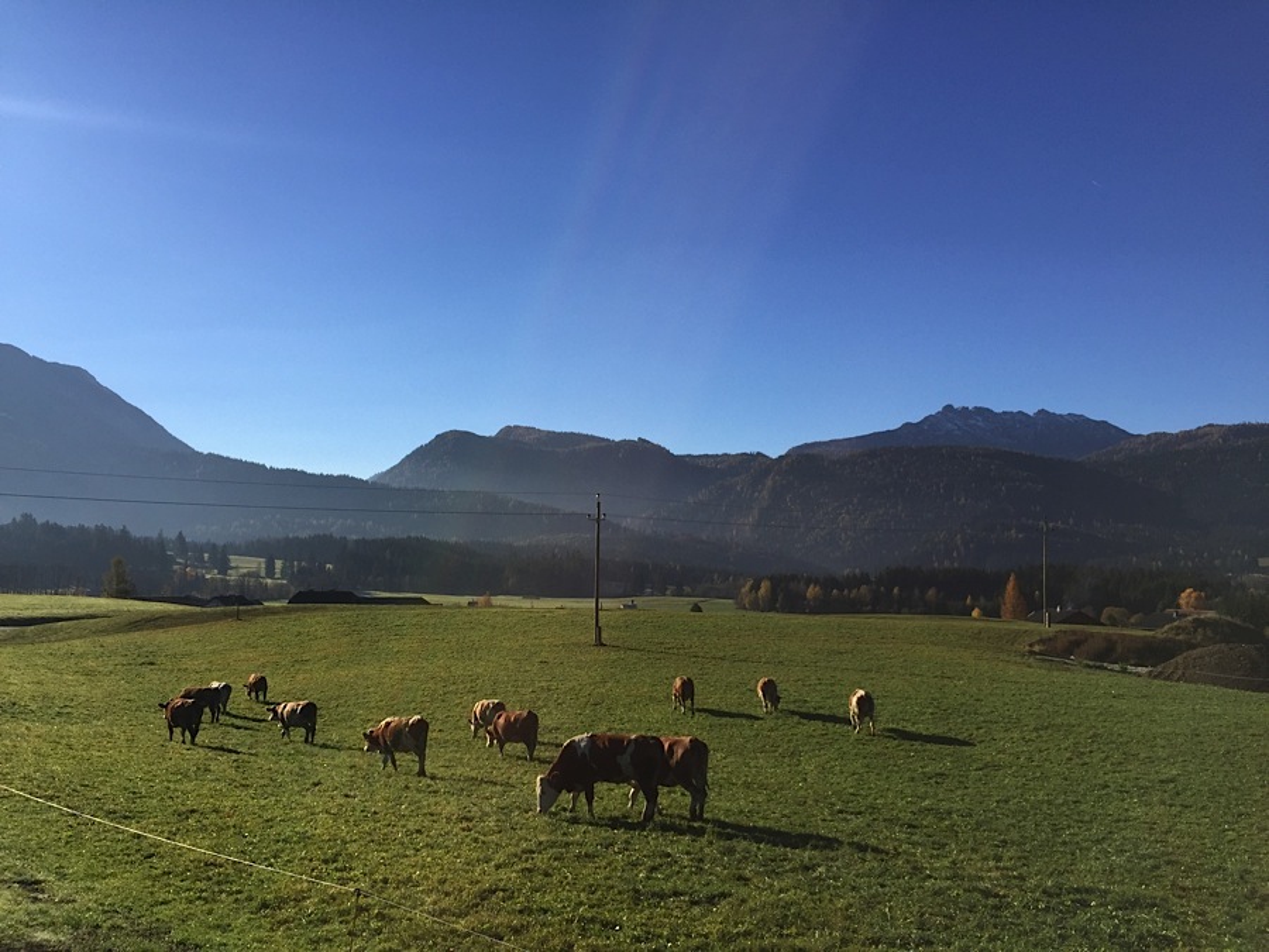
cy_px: 476
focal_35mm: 29
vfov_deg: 48.2
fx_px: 1063
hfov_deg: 61.7
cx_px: 634
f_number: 2.2
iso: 32
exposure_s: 1/2639
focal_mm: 4.15
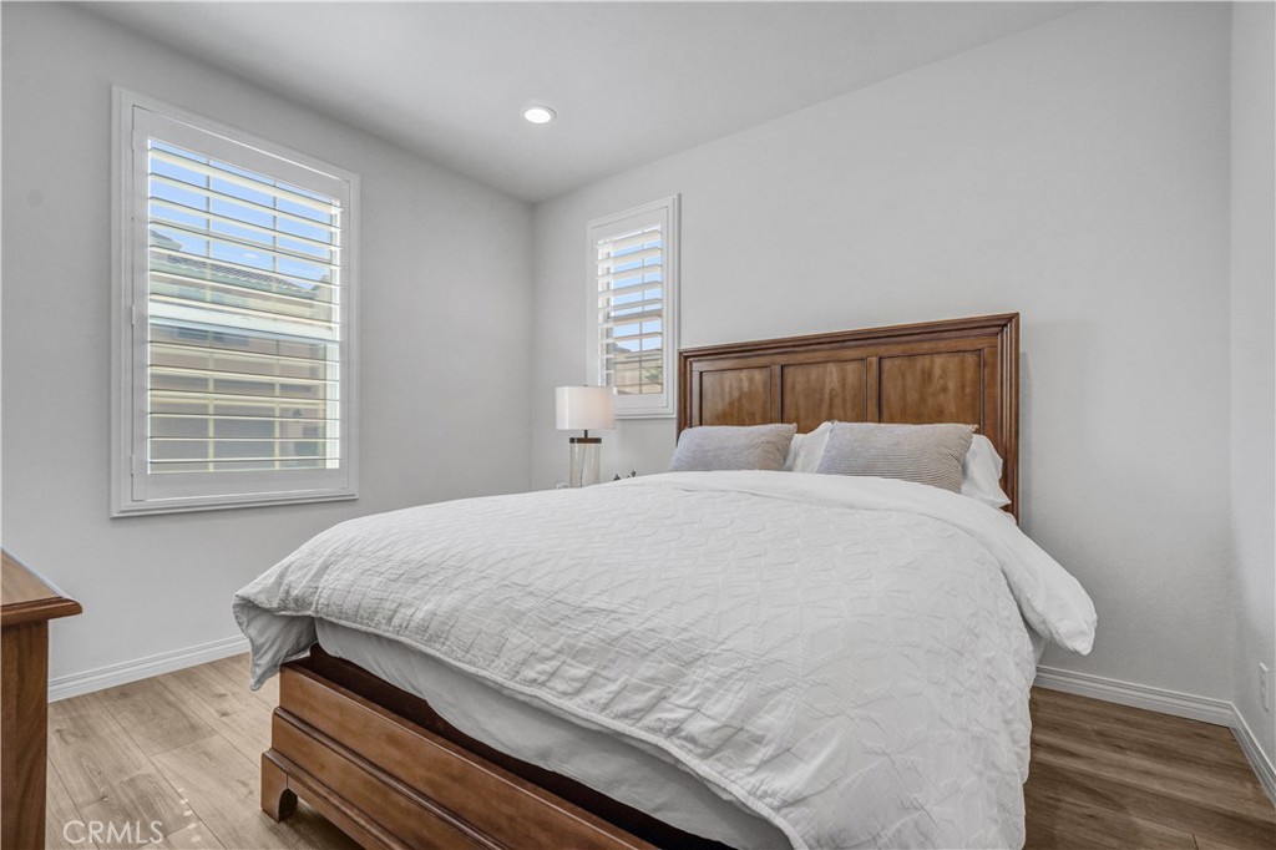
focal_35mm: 15
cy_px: 425
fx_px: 531
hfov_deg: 100.4
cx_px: 638
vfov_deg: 77.3
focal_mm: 10
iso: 500
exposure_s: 1/30
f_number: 11
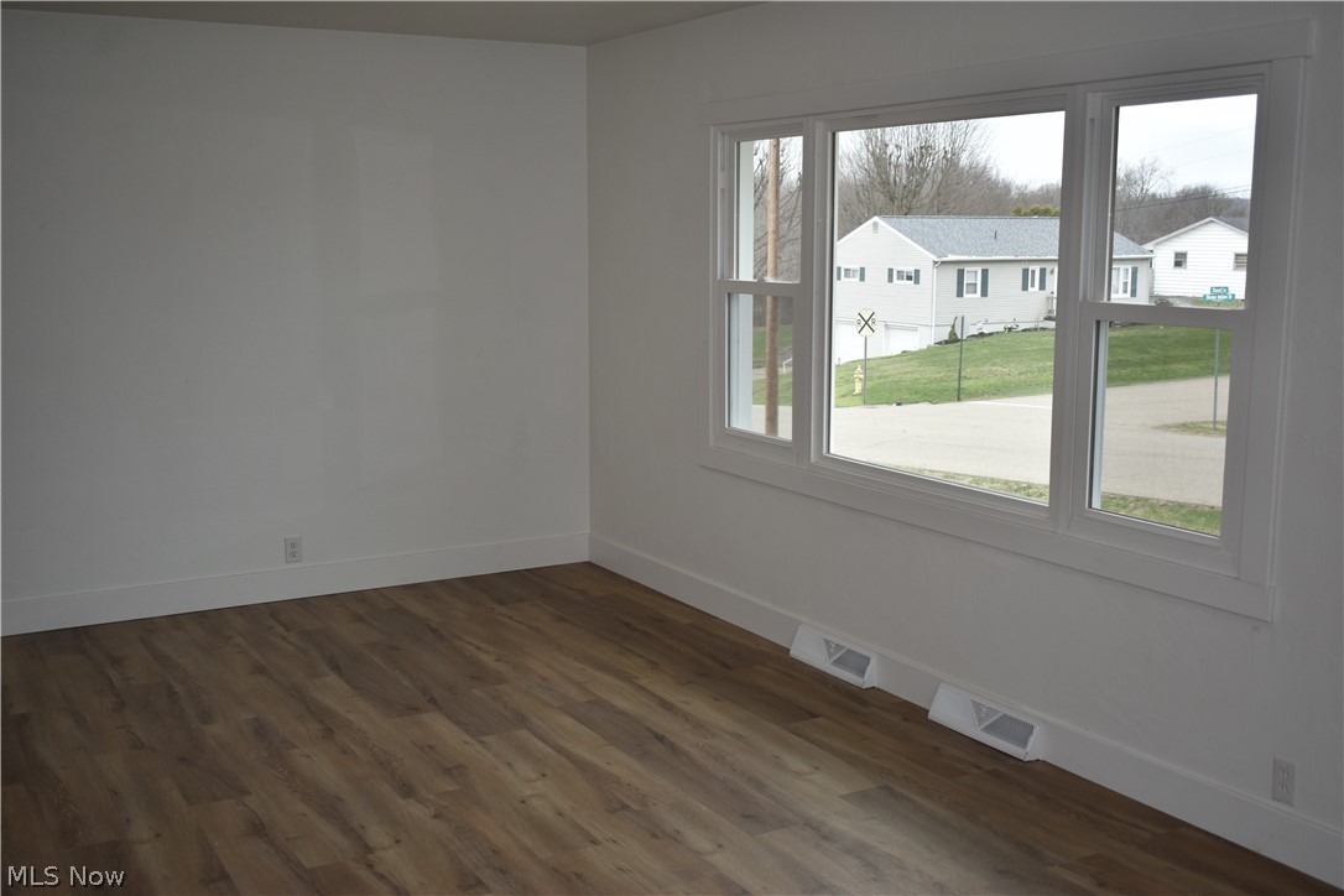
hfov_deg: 51.3
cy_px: 448
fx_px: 1400
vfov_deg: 35.5
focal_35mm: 38
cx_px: 672
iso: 220
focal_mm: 25
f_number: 4
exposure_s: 1/200
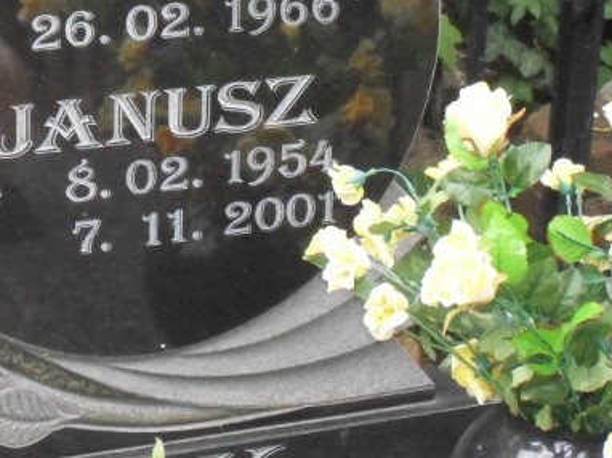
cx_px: 167
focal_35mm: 176
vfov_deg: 8.4
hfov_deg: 11.2
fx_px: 3110
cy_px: 86
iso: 320
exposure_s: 1/60
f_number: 5.8
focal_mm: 18.9
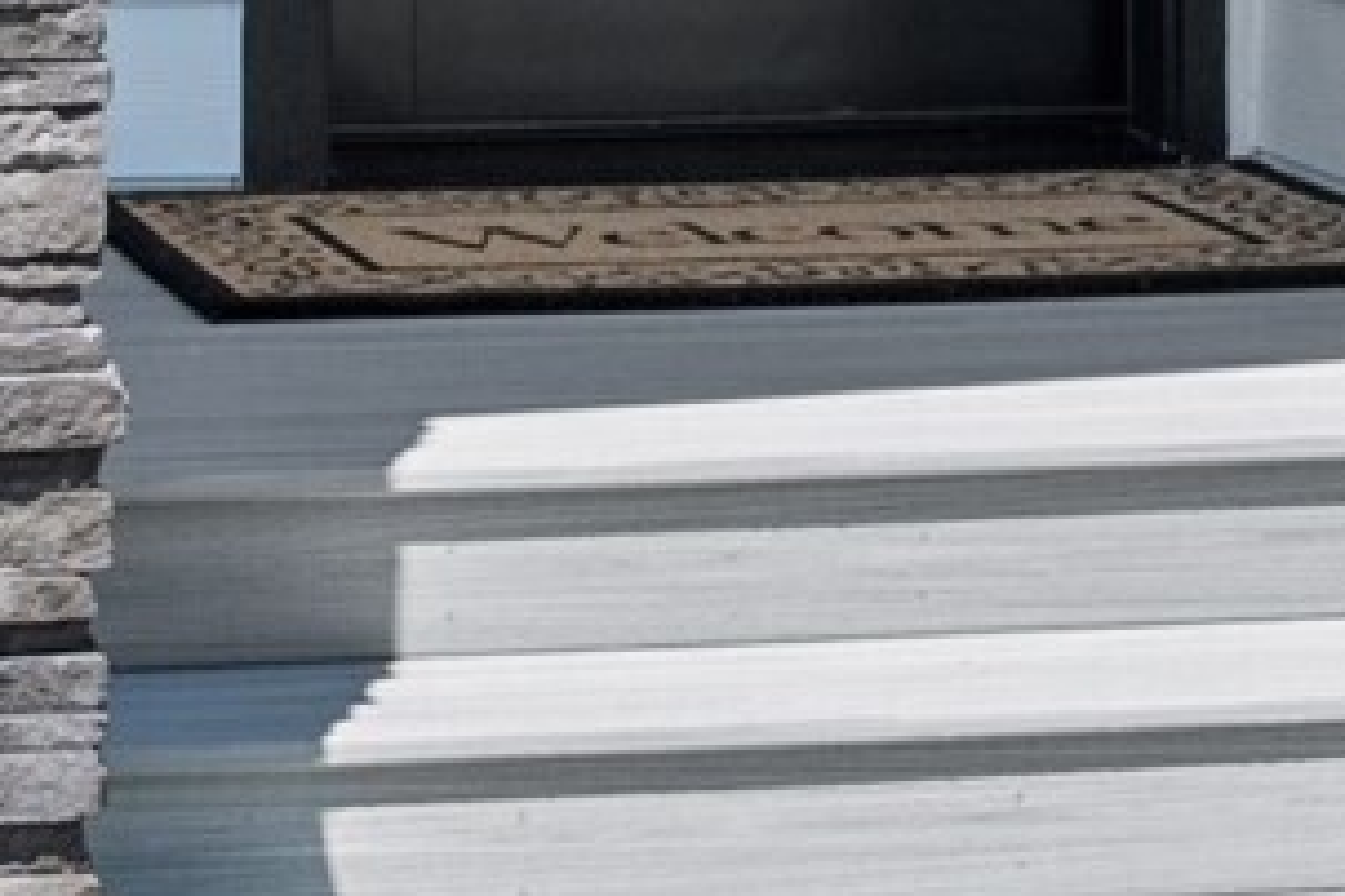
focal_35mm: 168
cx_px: 313
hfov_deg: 12.2
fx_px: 6276
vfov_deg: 7.9
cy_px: -770
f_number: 11
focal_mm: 30
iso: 200
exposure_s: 1/100
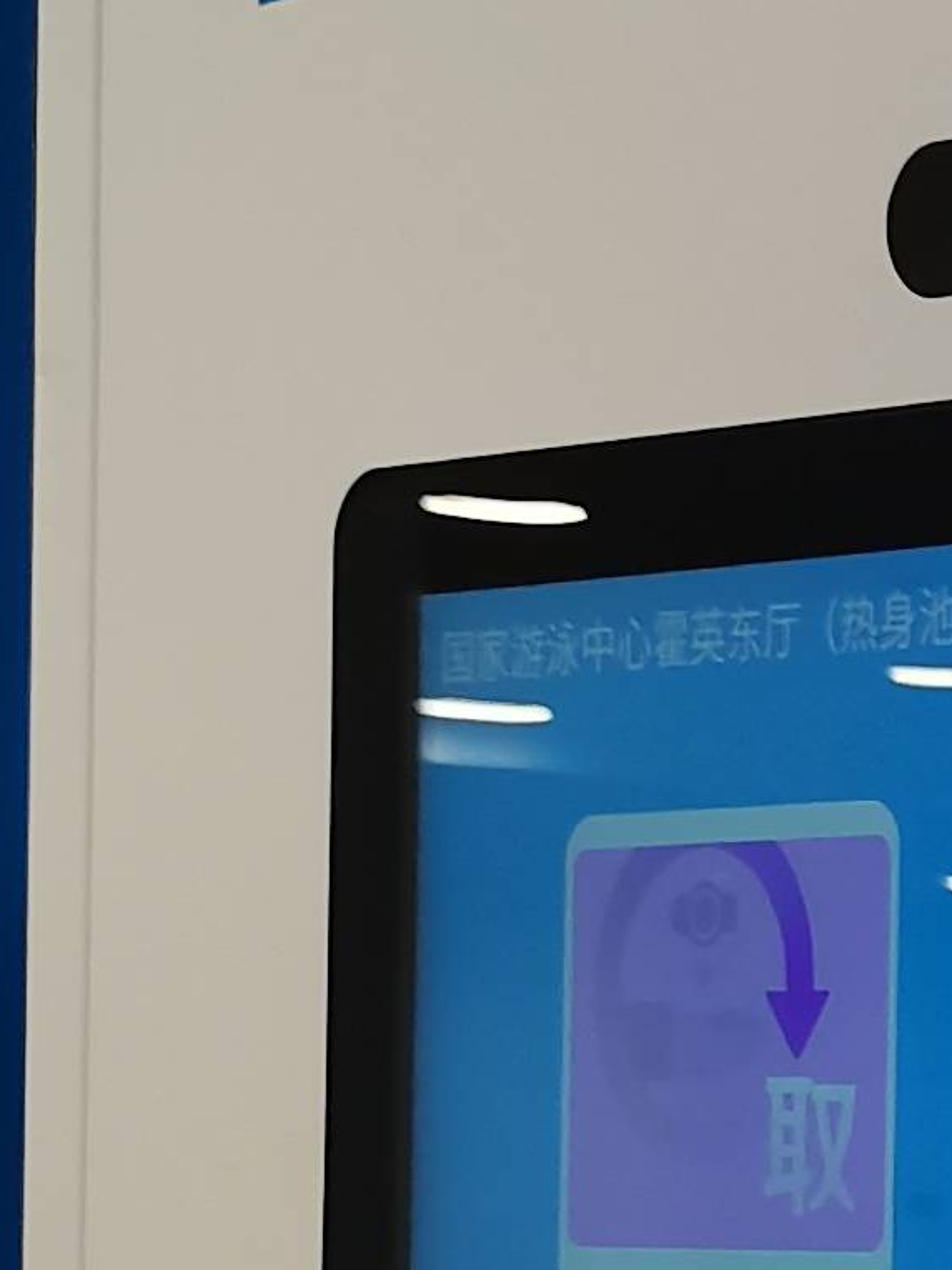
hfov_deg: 8.5
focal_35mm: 157
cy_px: 1383
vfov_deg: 12.4
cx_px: 2375
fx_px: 5759
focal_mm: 5.58
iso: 100
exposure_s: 1/50
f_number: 1.8
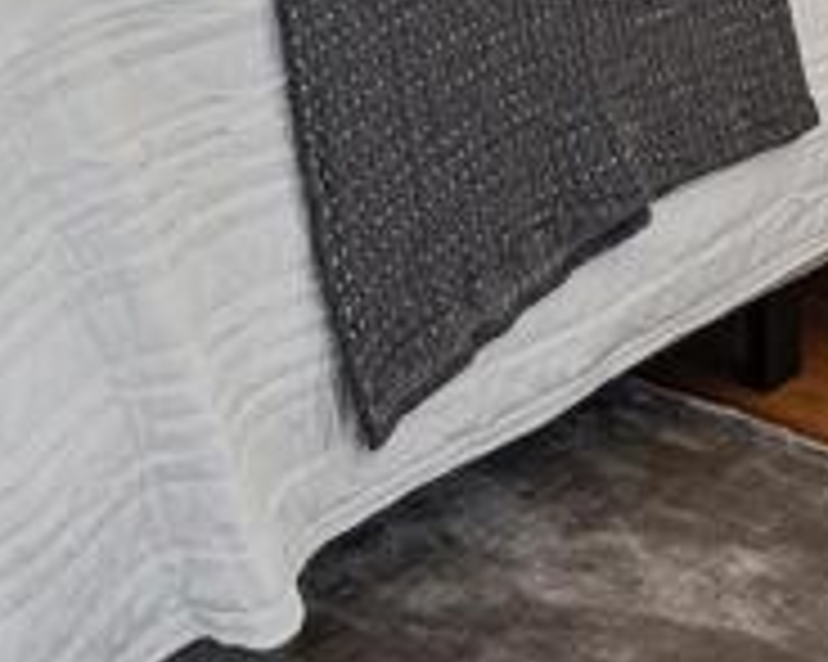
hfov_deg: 20.8
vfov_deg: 14.6
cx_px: -4
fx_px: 2180
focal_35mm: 89
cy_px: -608
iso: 400
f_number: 11
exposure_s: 1/8
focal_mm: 17
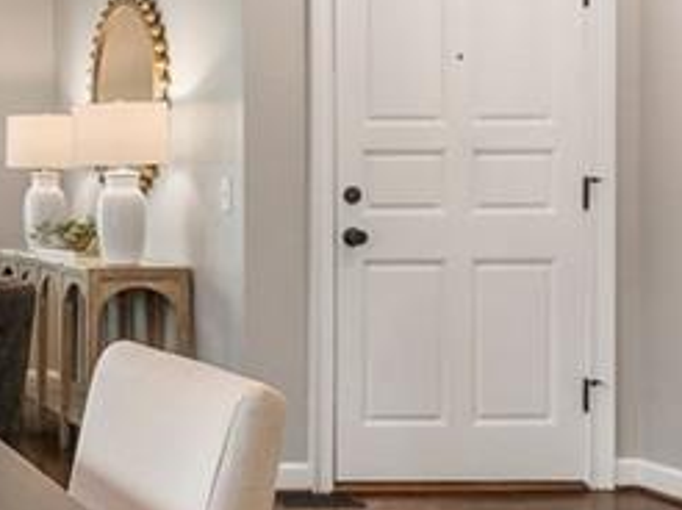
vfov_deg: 22.9
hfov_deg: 24.0
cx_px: -335
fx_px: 1260
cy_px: 306
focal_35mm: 64
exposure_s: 1/160
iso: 640
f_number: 7.1
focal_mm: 16
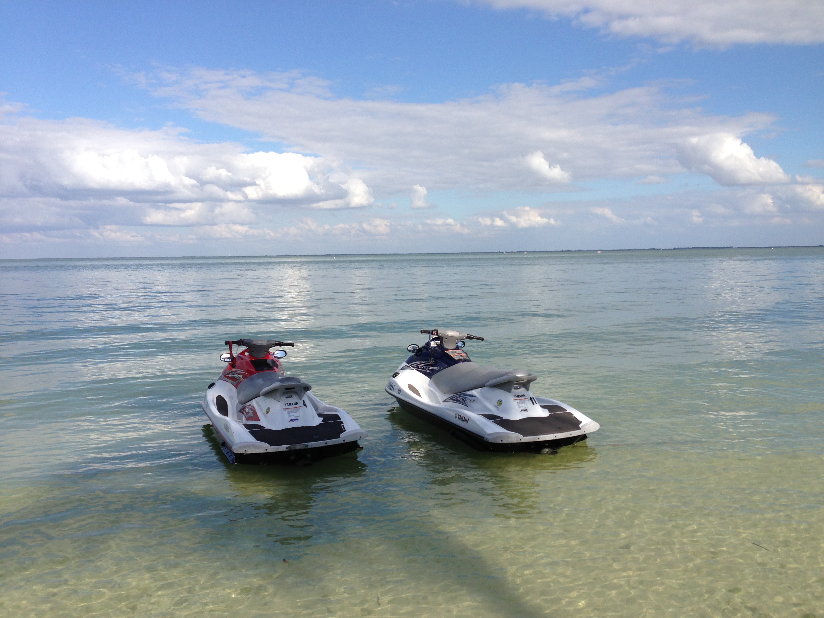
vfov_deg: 42.9
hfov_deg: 55.4
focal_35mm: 33
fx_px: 786
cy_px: 309
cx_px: 412
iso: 50
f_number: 2.4
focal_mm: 4.13
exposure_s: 1/2088
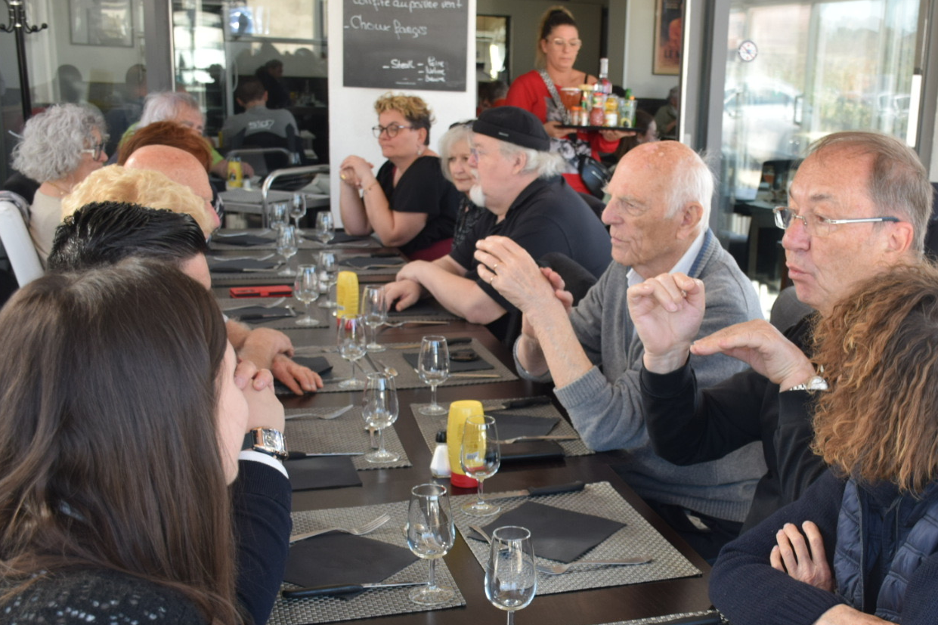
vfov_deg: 28.6
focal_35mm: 47
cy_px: 367
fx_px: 1224
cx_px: 608
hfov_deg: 41.5
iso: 400
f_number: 5.6
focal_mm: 24
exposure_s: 1/125
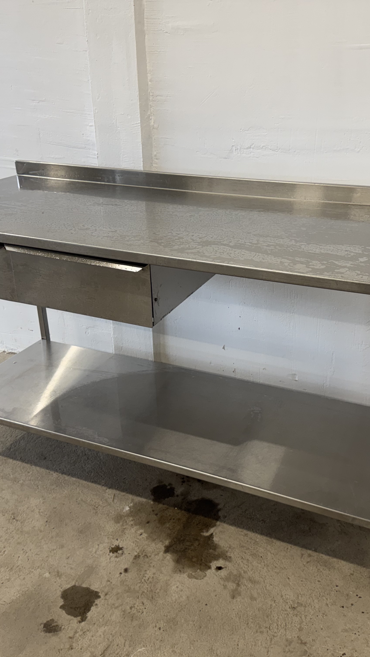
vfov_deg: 56.6
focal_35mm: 35
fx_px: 611
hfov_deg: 33.7
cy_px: 328
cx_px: 213
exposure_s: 1/100
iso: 100
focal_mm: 6.76
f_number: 1.78
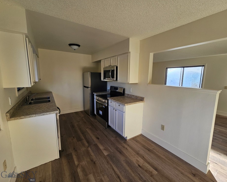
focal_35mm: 14
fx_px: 94
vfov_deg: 88.0
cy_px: 91
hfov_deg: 100.7
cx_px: 115
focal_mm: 2.2
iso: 50
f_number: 2.2
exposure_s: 1/147
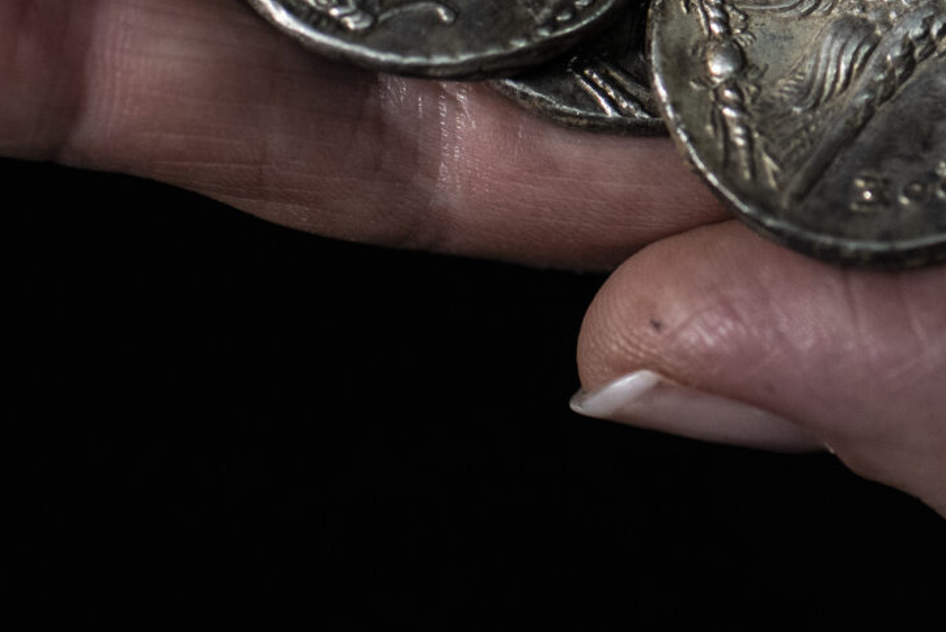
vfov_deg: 7.6
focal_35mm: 177
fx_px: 4654
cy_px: -377
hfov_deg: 11.4
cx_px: 1043
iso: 500
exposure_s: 1/400
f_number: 2.8
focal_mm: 50
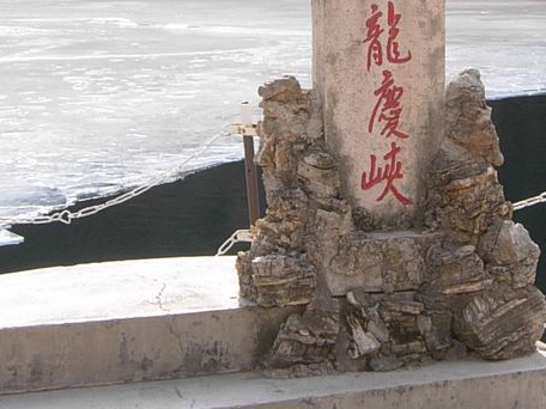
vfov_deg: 14.6
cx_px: 394
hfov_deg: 19.3
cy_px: 84
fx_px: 1593
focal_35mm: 101
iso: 50
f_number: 3.8
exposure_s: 1/157
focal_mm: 7.5
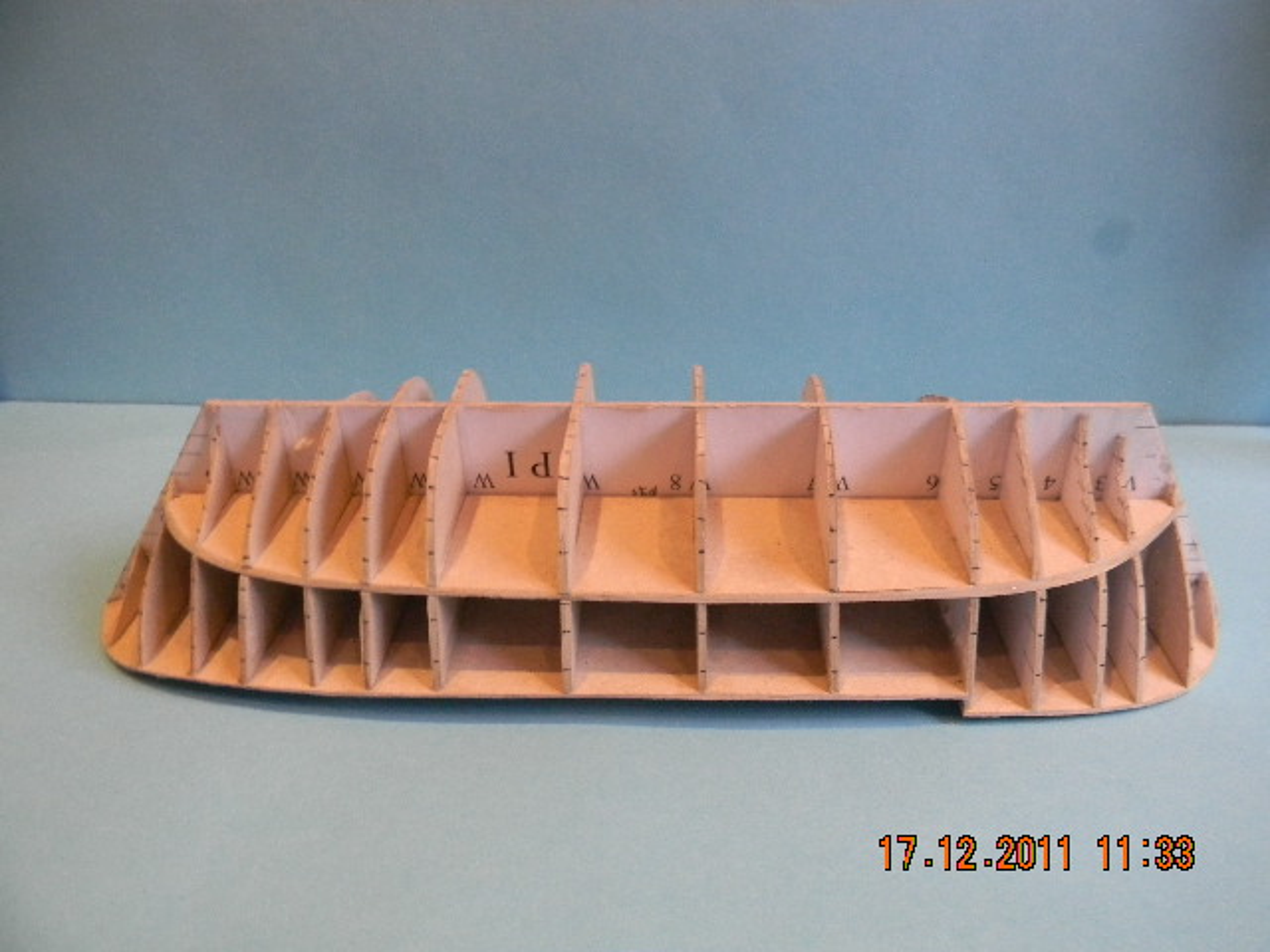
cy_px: 476
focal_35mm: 28
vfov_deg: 49.7
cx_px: 635
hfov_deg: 63.4
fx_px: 1027
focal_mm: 5
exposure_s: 1/14.5
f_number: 3.5
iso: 400
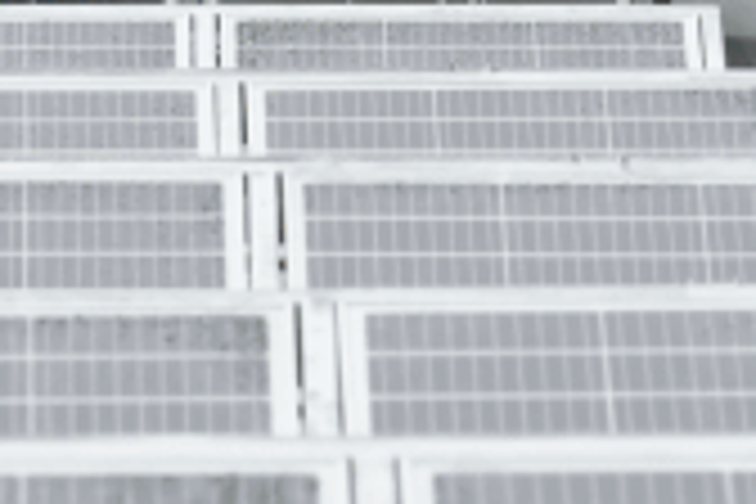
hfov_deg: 2.5
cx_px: -4
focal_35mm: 839
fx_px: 17618
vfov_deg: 1.6
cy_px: -346
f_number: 7.1
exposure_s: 1/200
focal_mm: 105
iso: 2000
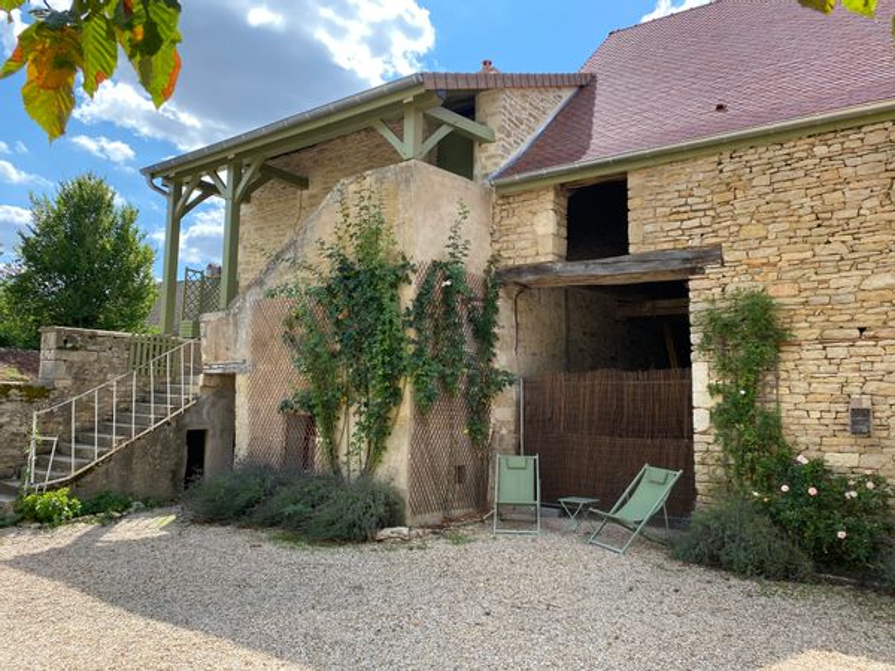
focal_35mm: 26
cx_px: 448
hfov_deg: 67.3
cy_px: 336
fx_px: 672
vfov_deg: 53.1
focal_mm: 4.25
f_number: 1.8
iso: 32
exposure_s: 1/1093
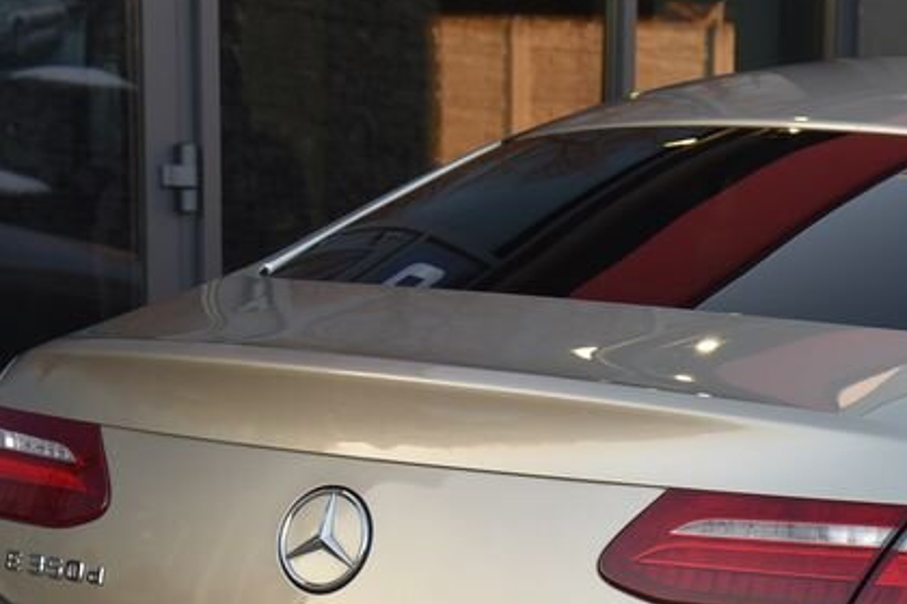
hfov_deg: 16.5
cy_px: 602
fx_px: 3073
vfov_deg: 11.1
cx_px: 898
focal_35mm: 122
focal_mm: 50
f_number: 6.3
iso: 500
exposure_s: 1/160
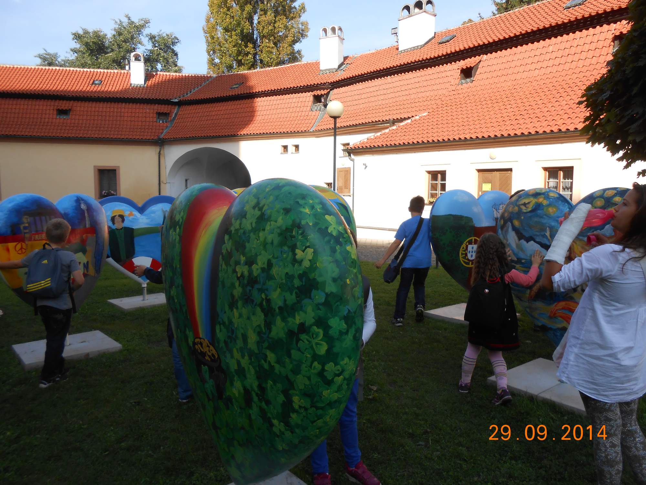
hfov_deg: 67.3
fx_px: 485
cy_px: 242
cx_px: 323
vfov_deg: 53.1
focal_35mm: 26
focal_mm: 4.6
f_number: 3.5
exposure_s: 1/500
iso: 80
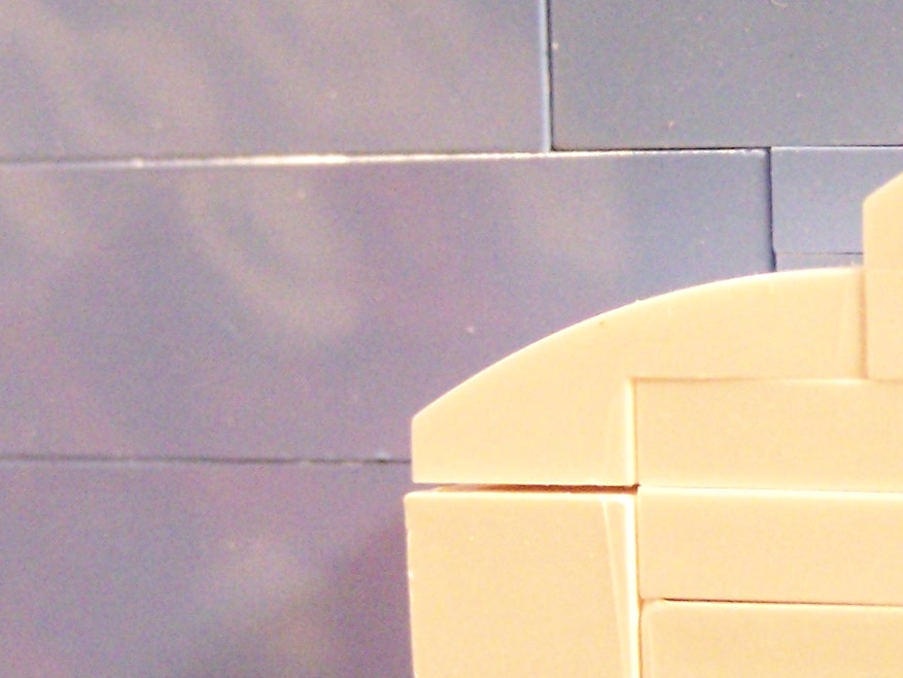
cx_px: 1121
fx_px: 7201
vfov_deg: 5.4
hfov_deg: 7.1
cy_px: 484
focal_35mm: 276
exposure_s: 1/30
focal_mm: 15.6
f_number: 3.6
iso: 400
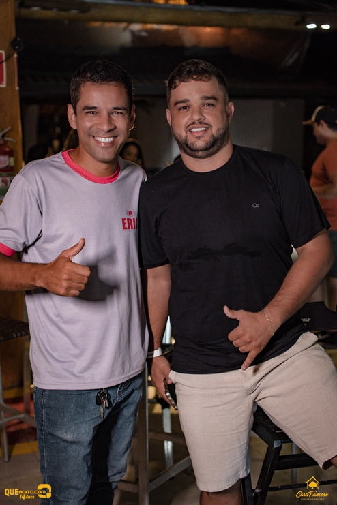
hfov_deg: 25.8
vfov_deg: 37.9
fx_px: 737
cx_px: 168
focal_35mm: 52
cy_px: 252
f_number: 2.2
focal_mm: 35
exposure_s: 1/400
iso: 2500
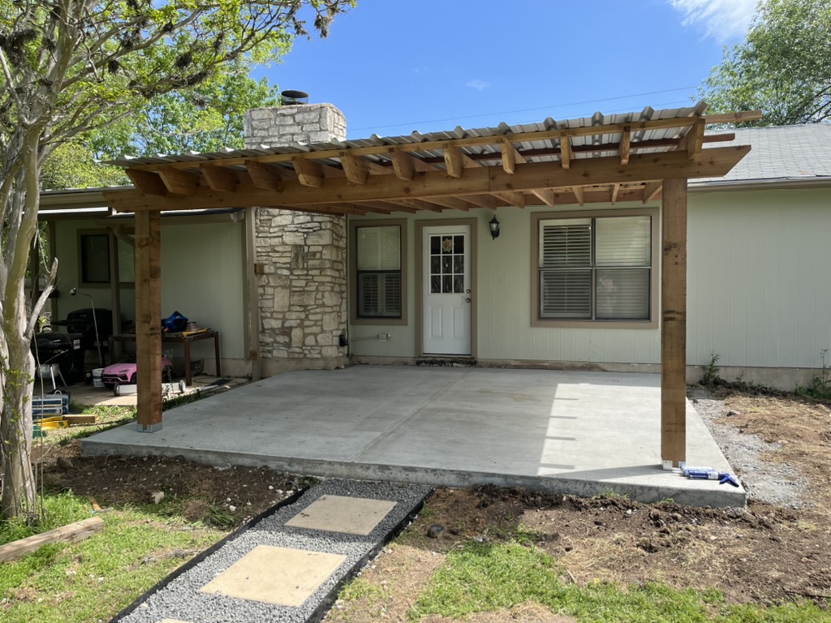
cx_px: 416
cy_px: 312
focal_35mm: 26
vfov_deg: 53.1
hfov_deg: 67.3
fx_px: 624
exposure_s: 1/1695
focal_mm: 5.1
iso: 50
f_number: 1.6
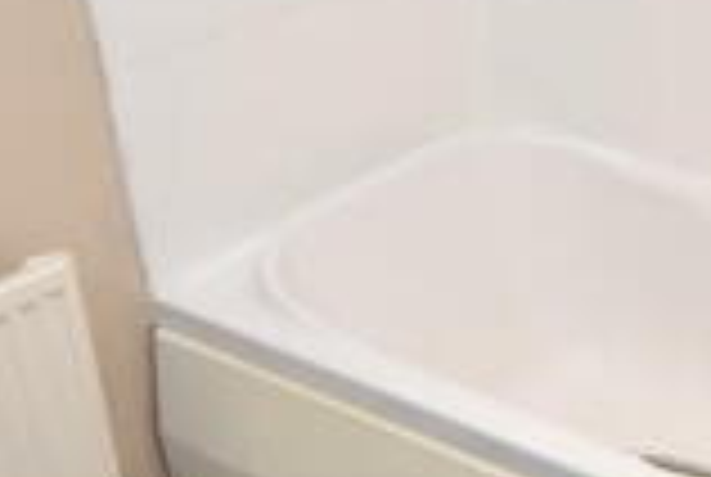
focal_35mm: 62
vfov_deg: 21.9
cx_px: 745
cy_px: 160
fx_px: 1227
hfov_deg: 29.7
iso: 800
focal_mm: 10
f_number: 5
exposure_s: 1/100
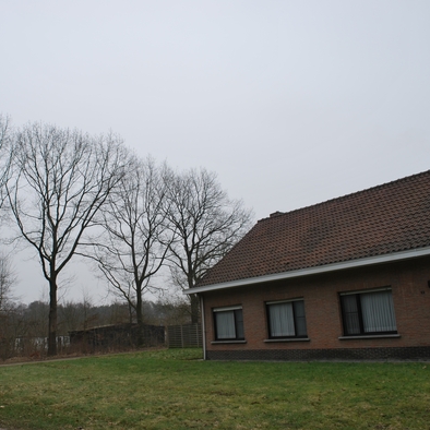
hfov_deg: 46.6
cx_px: 152
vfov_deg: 47.2
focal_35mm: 35
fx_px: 492
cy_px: 217
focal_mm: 18
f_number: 5.6
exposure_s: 1/125
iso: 100
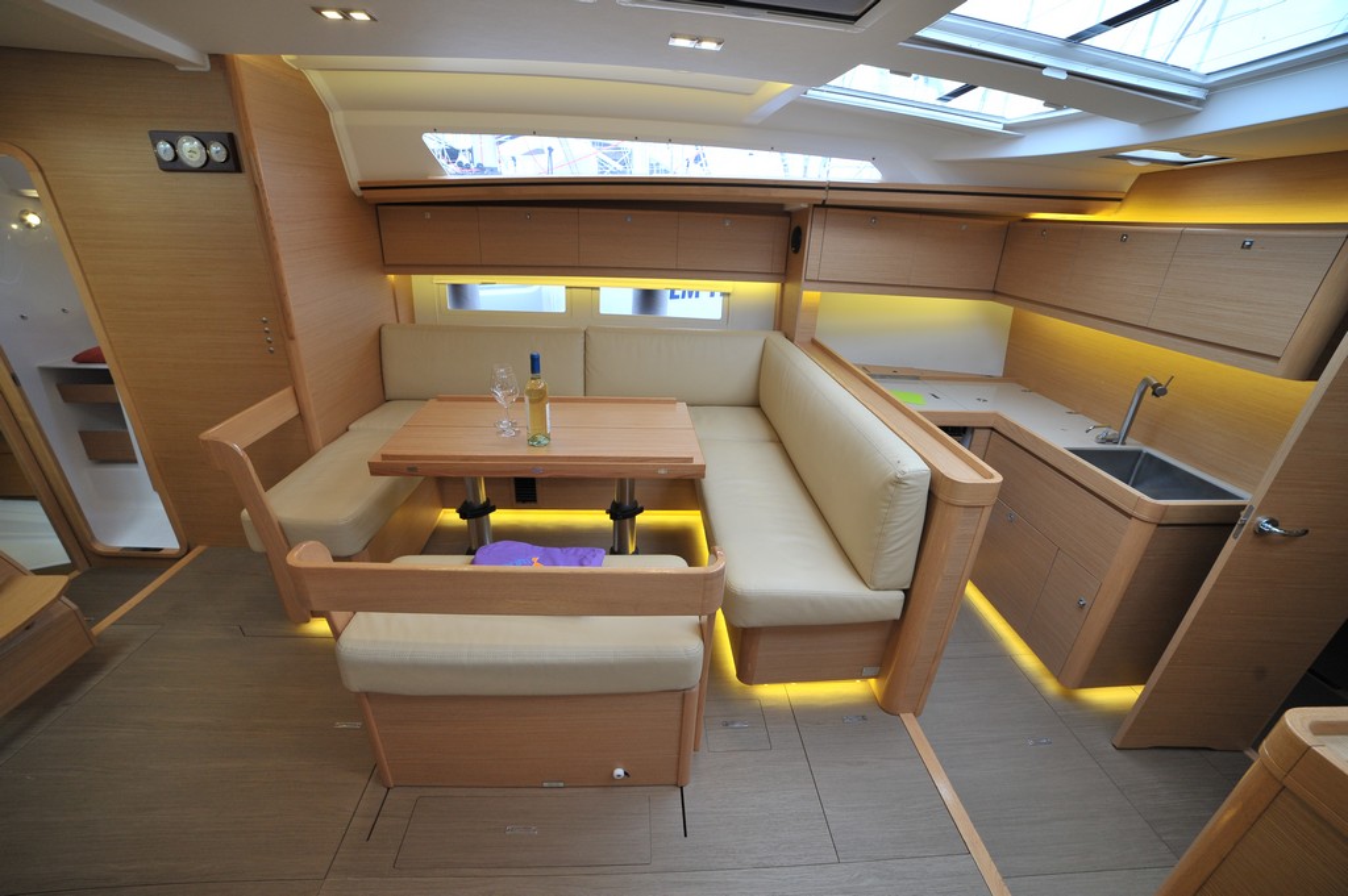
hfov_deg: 104.3
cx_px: 674
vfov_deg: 81.1
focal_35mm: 14
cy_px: 448
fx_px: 524
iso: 800
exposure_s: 1/100
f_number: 5.6
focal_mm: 14
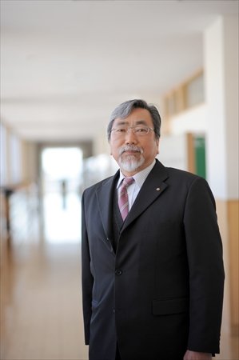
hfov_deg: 16.0
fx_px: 848
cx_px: 120
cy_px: 180
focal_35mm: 85
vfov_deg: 23.9
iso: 500
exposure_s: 1/1600
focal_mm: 85
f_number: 2
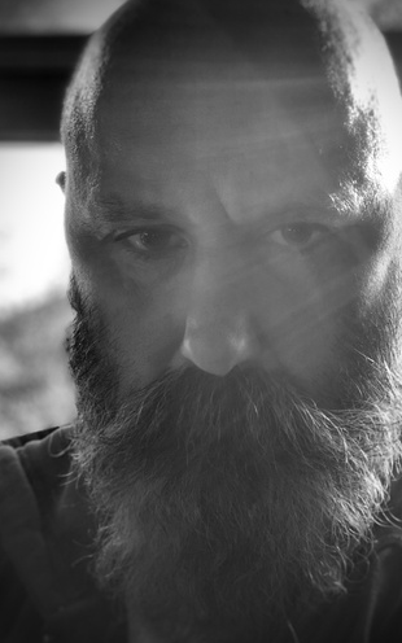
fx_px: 614
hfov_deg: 36.2
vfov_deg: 55.3
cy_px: 315
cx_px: 236
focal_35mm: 35
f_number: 2.2
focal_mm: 2.87
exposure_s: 1/121
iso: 32
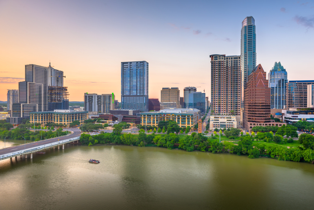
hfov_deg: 69.4
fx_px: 227
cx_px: 157
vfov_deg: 49.6
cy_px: 105
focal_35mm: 26
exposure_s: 1
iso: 64
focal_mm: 26
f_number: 8
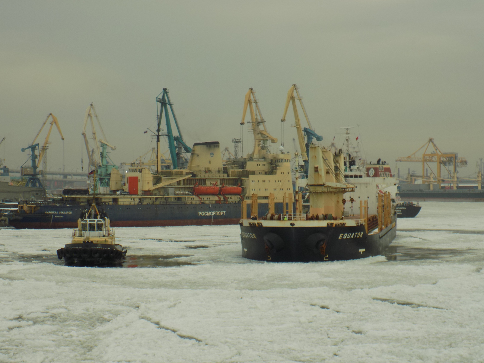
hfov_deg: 25.0
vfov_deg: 18.9
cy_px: 182
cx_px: 242
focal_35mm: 78
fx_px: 1091
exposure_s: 1/500
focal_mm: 13.9
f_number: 4.3
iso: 80
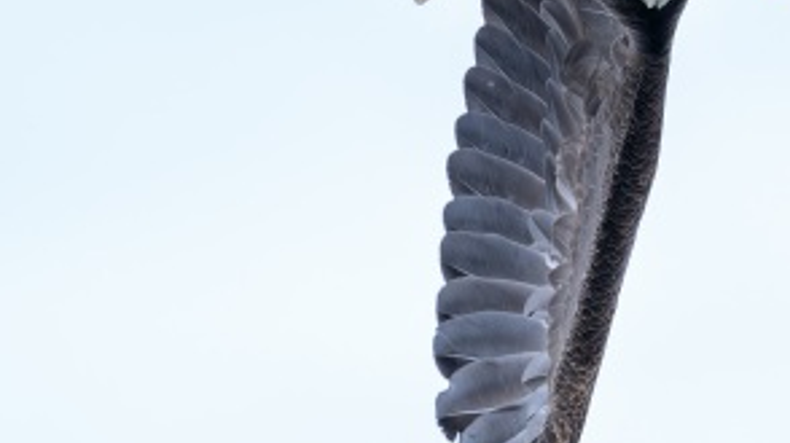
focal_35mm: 963
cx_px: 613
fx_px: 20162
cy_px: -27
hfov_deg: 2.2
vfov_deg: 1.3
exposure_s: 1/4000
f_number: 2.8
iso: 1250
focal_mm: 300
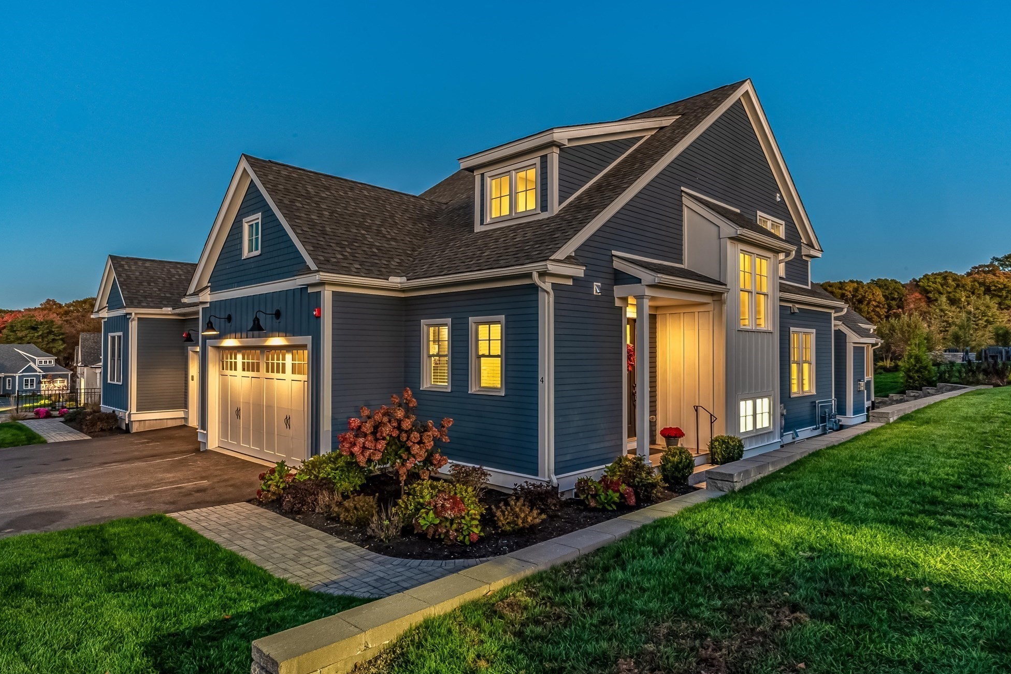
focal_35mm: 21
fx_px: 590
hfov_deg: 81.2
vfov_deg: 59.5
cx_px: 510
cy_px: 337
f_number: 22
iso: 100
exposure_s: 20
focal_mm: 20
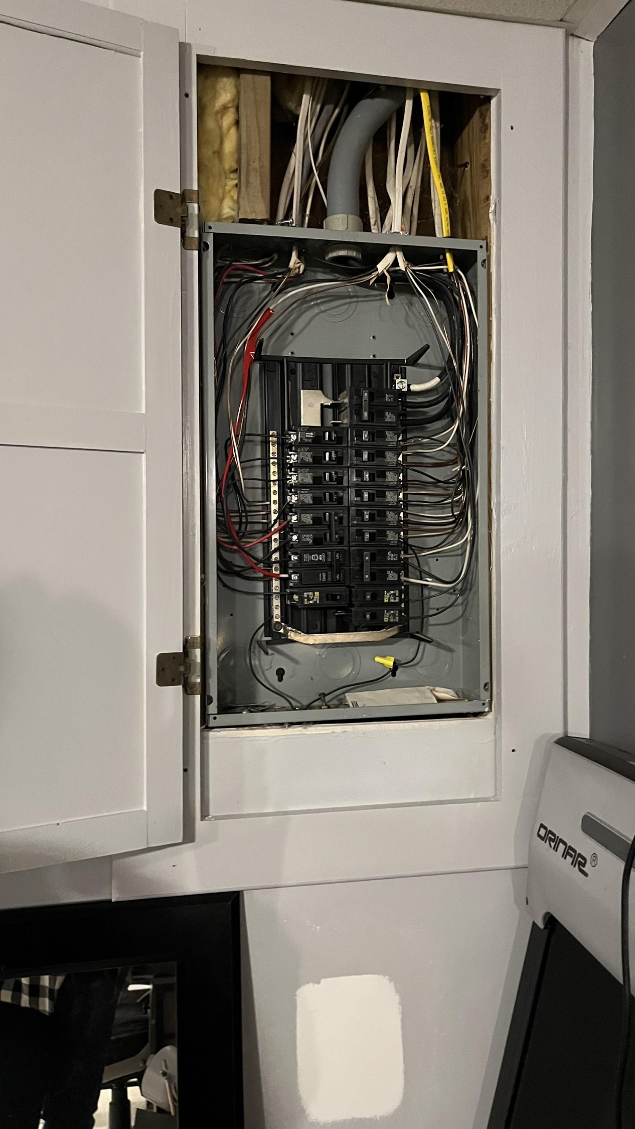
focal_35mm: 29
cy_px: 558
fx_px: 868
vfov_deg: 66.1
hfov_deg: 40.2
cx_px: 344
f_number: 1.6
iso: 640
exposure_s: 1/30
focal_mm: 5.1
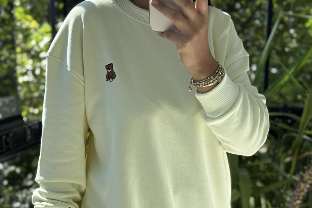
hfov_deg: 30.1
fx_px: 581
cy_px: 164
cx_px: 156
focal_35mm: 67
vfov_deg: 20.1
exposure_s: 1/1456
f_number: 1.78
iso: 80
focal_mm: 6.76
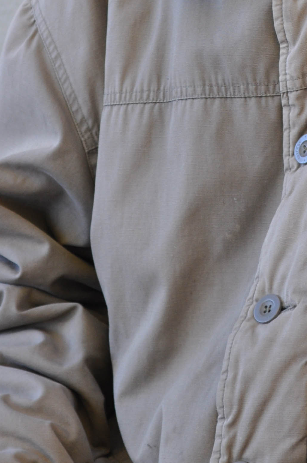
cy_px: -27
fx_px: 2566
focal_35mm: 200
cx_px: 227
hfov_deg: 6.8
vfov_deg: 10.2
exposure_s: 1/80
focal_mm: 48
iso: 400
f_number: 5.6
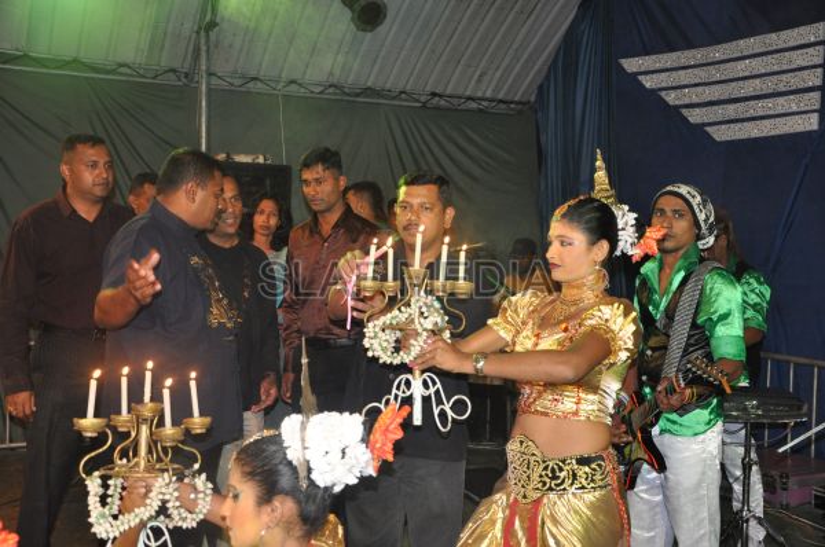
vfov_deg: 31.8
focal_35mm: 42
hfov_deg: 46.5
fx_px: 961
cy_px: 274
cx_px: 412
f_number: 4
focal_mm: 28
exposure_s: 1/60
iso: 800
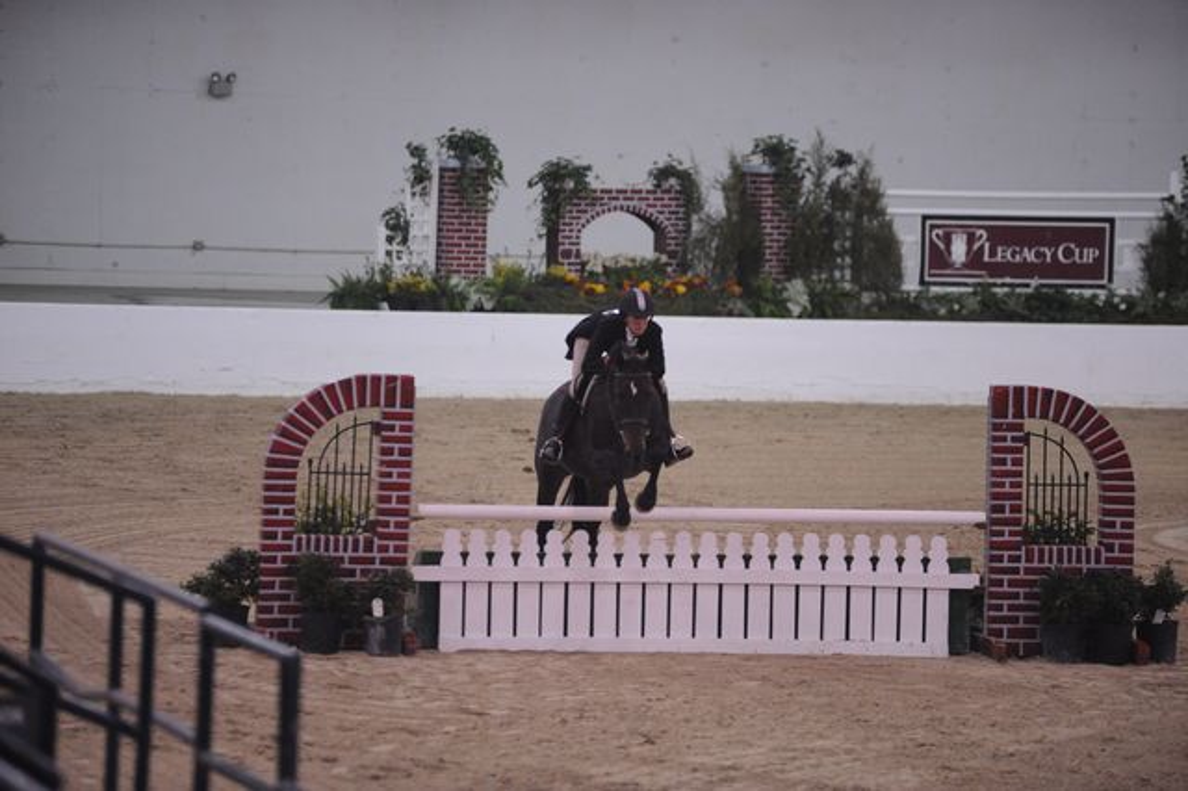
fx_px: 6596
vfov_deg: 6.9
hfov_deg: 10.3
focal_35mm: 200
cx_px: 594
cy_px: 396
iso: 5000
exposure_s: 1/400
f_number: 2.8
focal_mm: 200
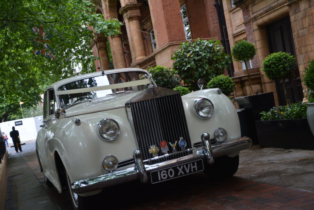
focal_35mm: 48
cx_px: 157
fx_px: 419
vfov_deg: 28.1
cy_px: 105
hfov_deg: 41.1
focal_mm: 32
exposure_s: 1/100
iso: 400
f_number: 5
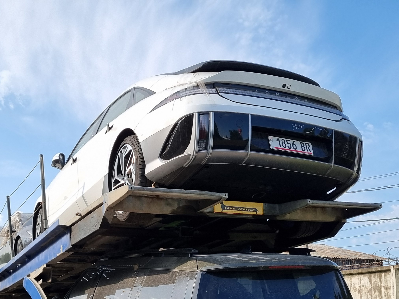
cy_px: 150
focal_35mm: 26
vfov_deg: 53.1
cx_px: 200
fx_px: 300
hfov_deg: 67.3
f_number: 1.8
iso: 50
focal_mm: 5.4
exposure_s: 1/1668
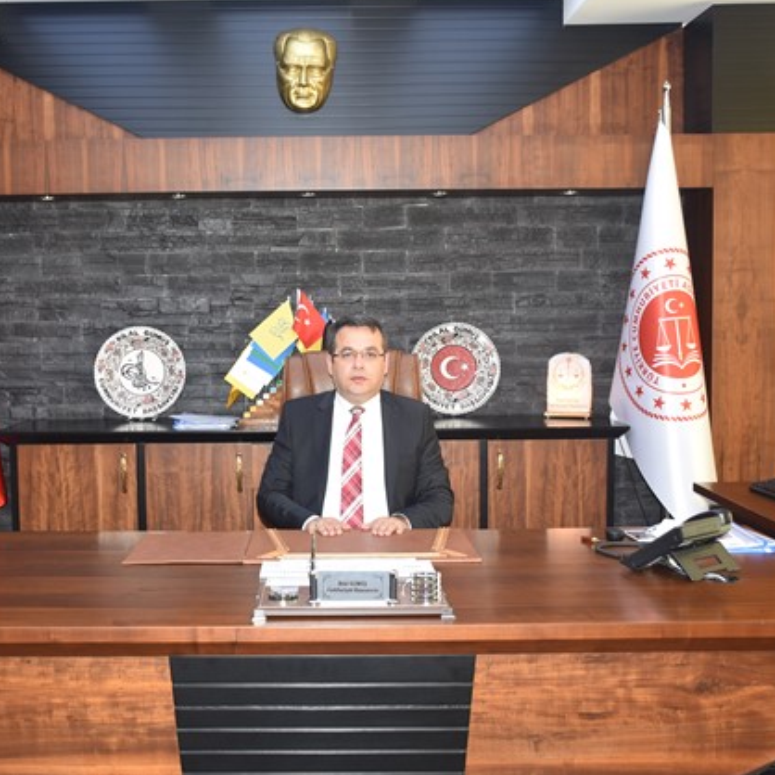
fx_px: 1089
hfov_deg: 39.0
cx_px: 321
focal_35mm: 43
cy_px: 383
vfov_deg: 39.2
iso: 400
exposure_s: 1/60
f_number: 4
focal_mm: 22
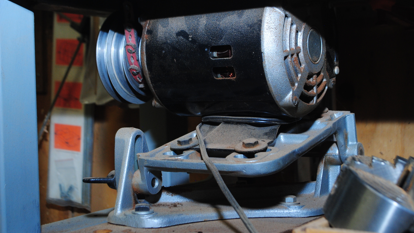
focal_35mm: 57
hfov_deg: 36.6
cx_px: 206
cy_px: 109
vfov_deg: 21.1
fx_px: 626
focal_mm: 36
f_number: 5.6
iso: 400
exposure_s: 1/20
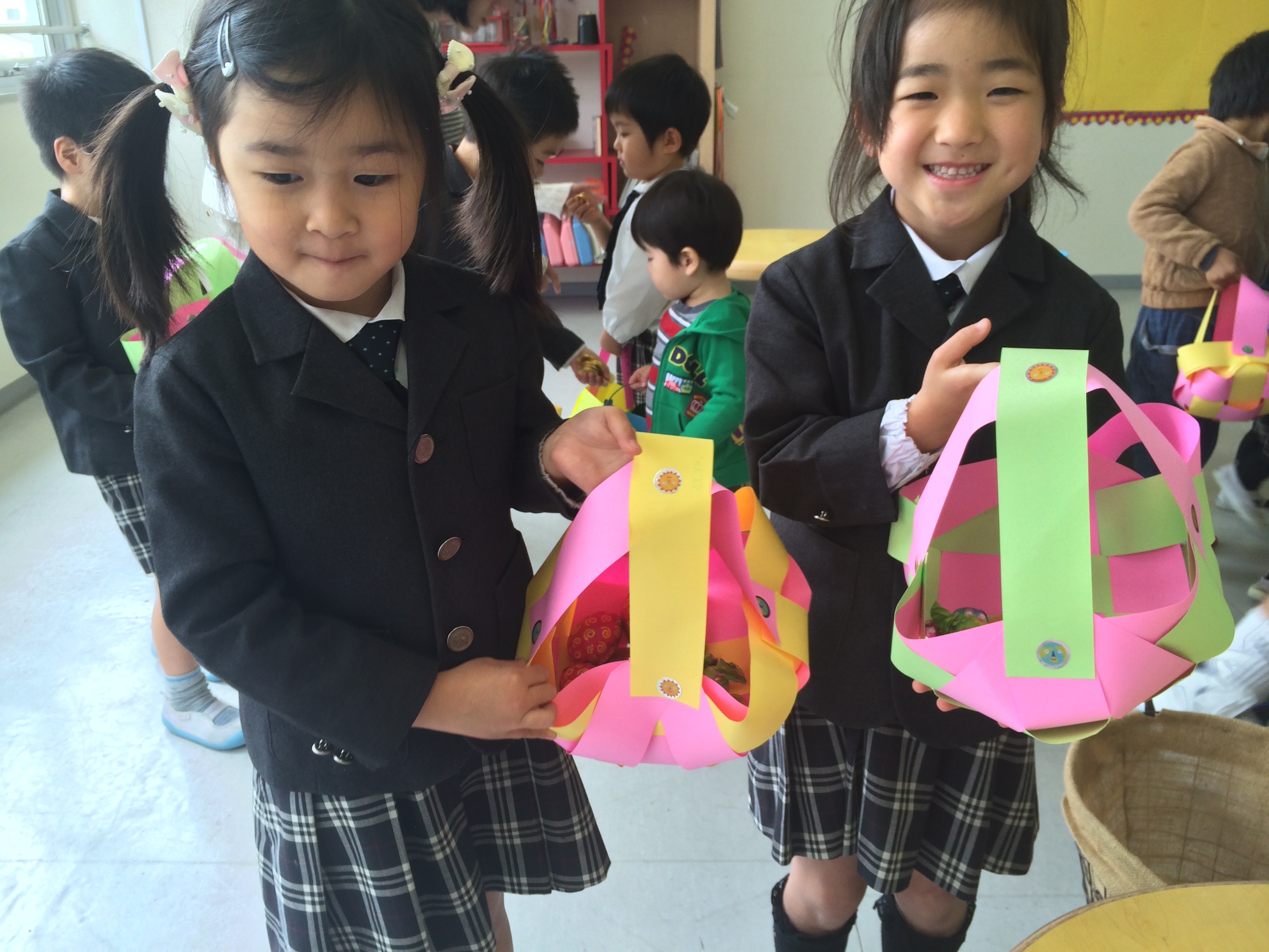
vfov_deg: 46.8
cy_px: 476
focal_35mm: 30
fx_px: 1100
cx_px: 634
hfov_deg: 60.0
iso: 40
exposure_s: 1/60
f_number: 2.2
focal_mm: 4.12
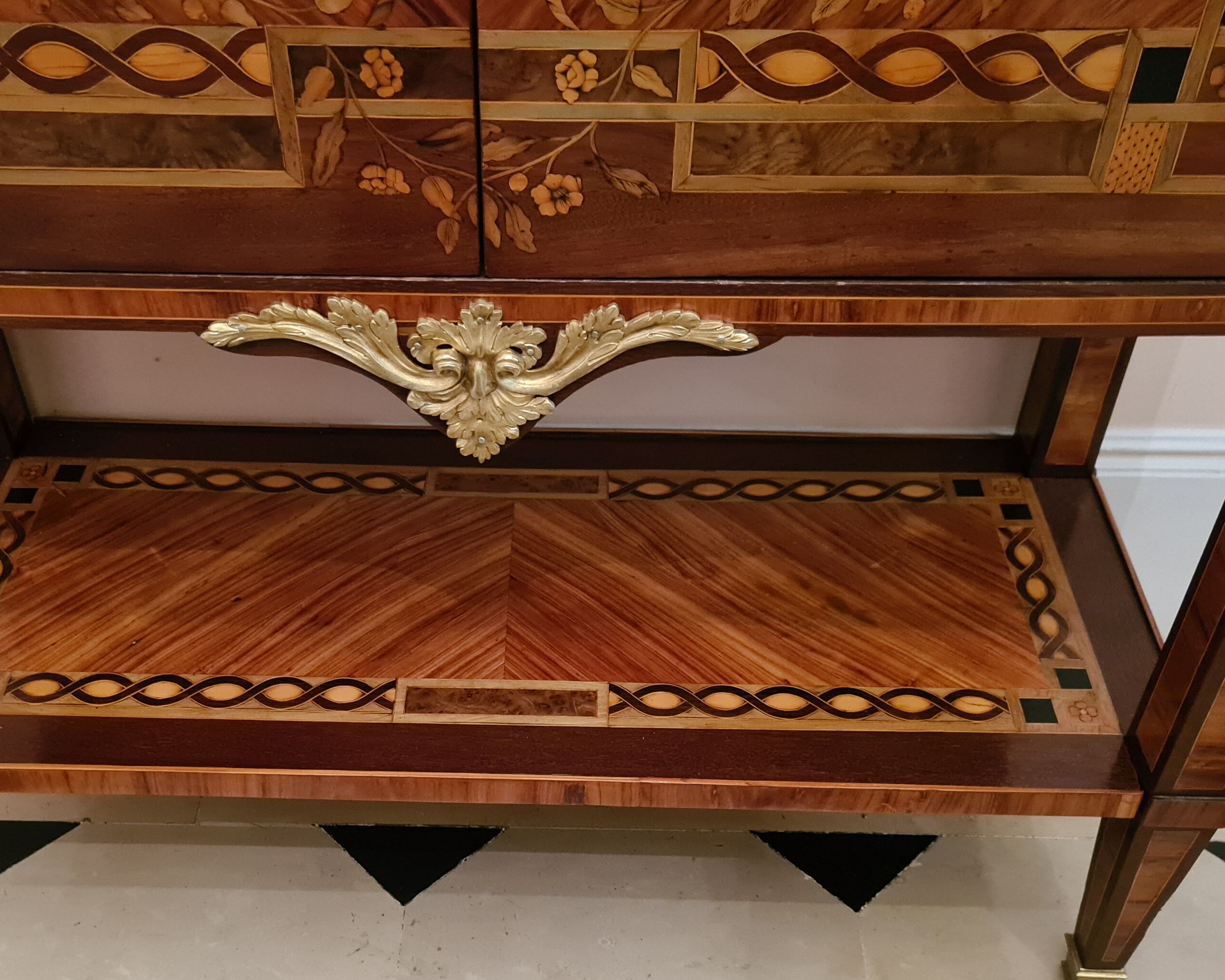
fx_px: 1450
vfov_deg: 37.2
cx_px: 542
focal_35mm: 40
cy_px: 592
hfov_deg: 45.7
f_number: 1.8
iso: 800
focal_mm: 5.4
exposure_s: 1/25
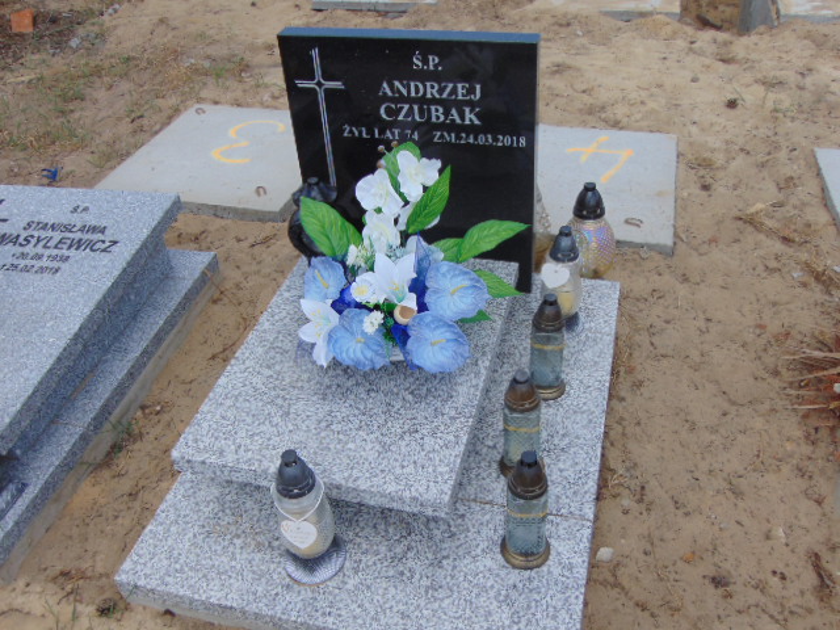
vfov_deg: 42.9
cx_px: 420
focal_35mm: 33
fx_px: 801
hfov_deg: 55.4
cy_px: 315
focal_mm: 5.8
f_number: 3.2
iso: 80
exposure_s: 1/1000
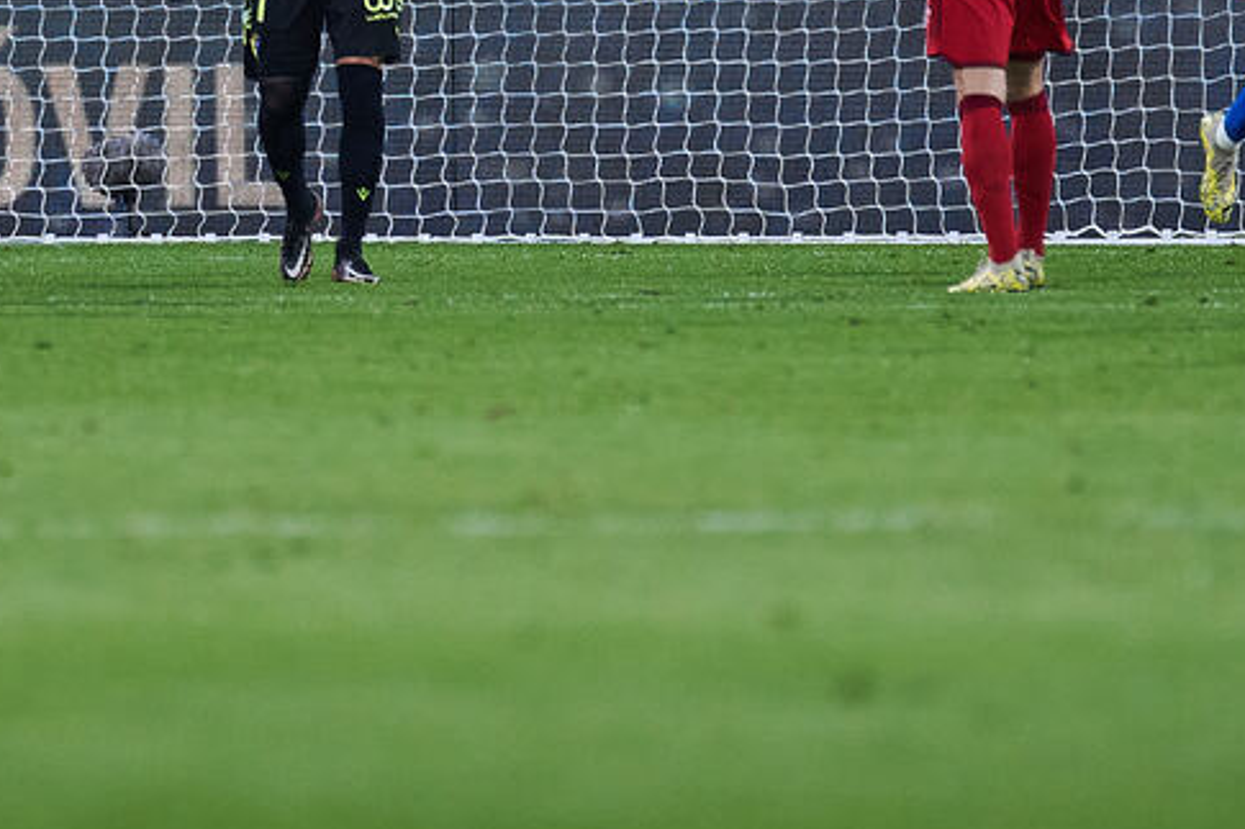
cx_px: 311
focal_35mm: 1113
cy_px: -180
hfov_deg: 1.9
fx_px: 38476
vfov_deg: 1.2
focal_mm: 300
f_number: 2.8
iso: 1250
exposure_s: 1/1250
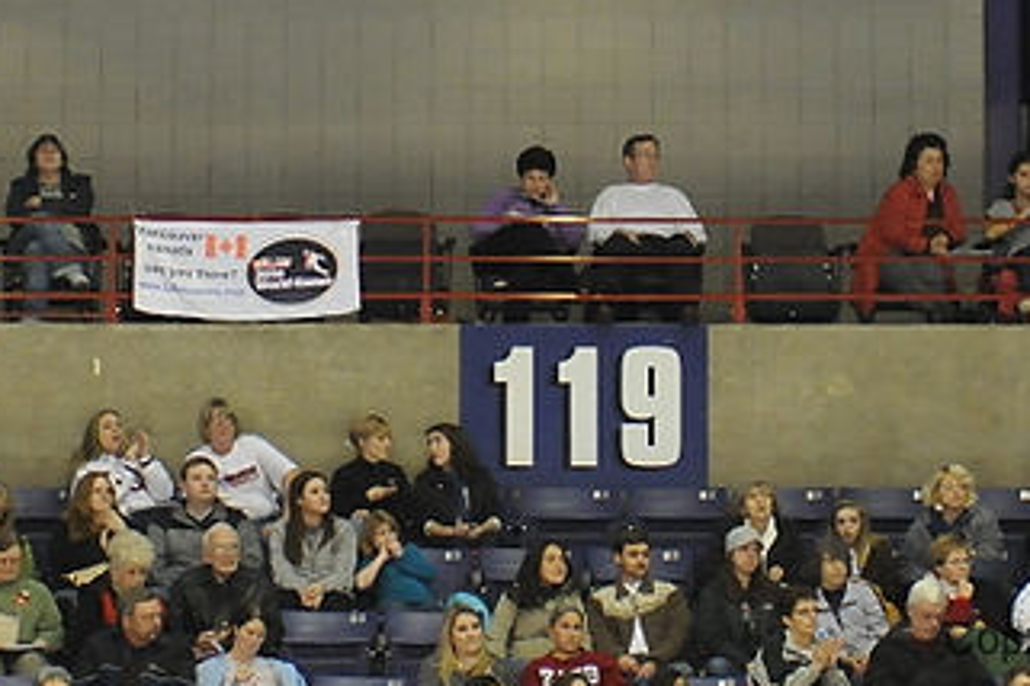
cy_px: -149
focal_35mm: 262
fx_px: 7496
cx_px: 443
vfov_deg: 5.2
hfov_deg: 7.9
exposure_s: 1/250
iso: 1800
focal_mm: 70
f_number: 2.8
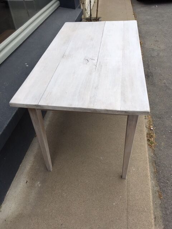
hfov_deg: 48.2
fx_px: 192
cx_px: 86
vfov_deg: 61.7
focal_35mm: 29
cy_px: 114
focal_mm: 4.15
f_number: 2.2
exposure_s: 1/950
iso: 25
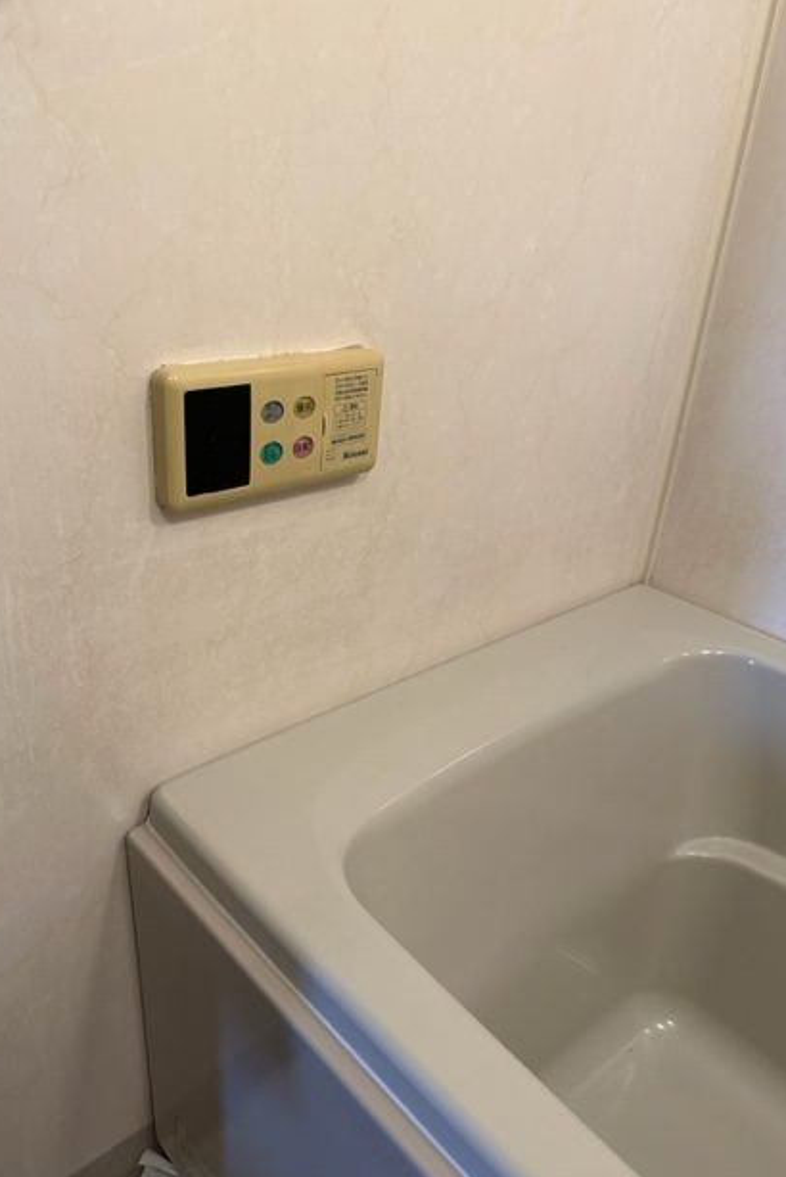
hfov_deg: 49.5
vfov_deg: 69.4
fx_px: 850
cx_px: 341
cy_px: 579
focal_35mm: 26
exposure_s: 1/60
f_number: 1.78
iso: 160
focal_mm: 6.86
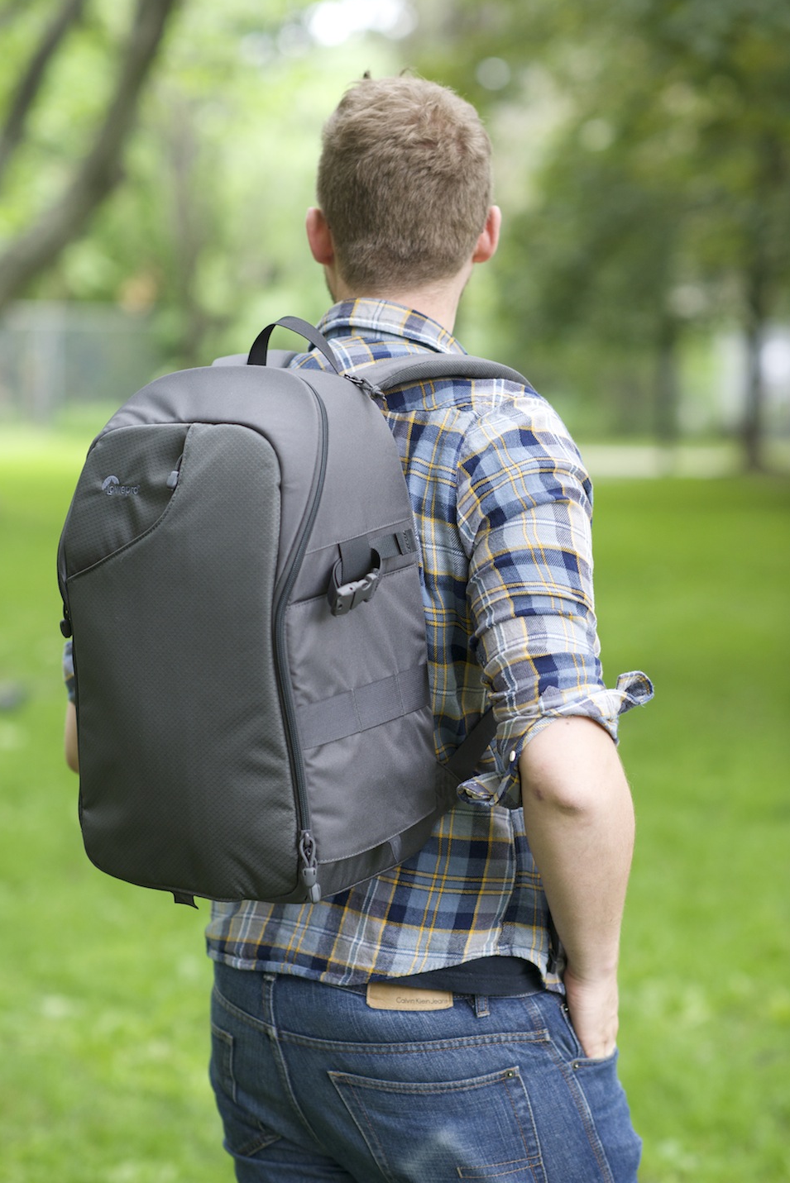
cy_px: 572
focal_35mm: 89
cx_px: 382
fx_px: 2927
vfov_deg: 22.9
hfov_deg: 15.4
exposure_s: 1/200
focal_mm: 85
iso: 800
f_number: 2.8
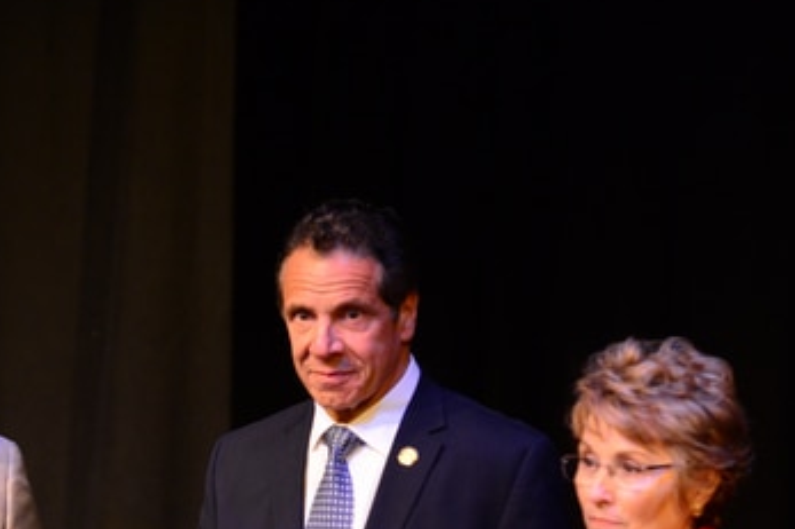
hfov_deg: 7.4
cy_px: 455
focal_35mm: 277
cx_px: 312
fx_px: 6114
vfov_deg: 5.0
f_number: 2.8
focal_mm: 150
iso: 3200
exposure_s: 1/100
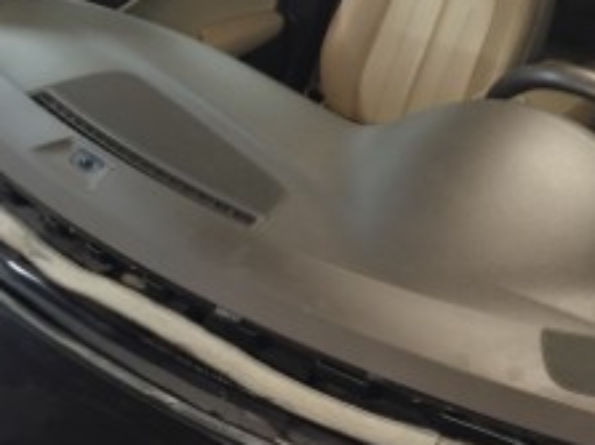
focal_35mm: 52
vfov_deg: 27.7
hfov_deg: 36.8
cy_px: 128
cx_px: 342
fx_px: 893
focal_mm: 4.15
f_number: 2.2
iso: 250
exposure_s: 1/20
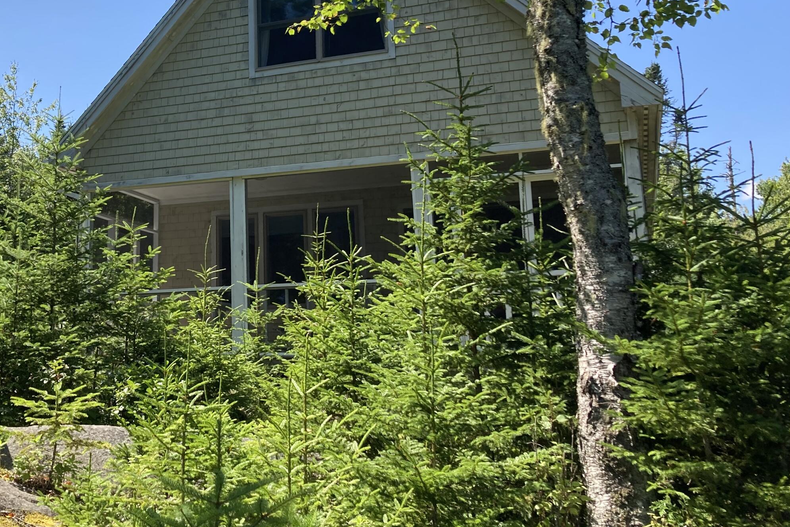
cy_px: 164
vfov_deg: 30.2
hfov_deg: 43.1
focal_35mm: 44
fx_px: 965
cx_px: 195
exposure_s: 1/1066
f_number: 1.8
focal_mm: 3.99
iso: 20
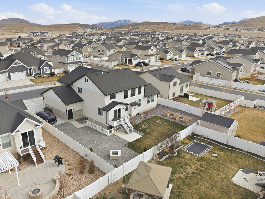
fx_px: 222
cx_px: 120
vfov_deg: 48.2
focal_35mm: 29
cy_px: 106
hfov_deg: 61.5
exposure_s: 1/4000
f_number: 1.8
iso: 200
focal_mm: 8.7
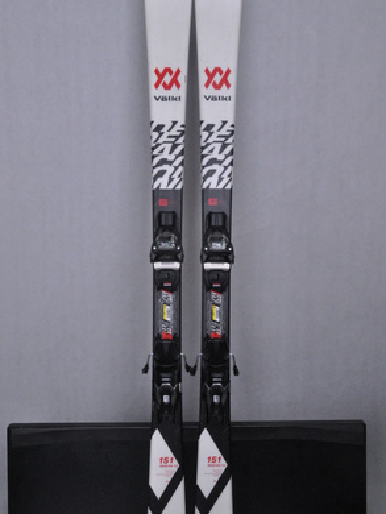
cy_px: 256
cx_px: 190
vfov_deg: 45.2
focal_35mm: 42
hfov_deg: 34.7
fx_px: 617
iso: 3200
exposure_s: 1/125
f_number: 11
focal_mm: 25
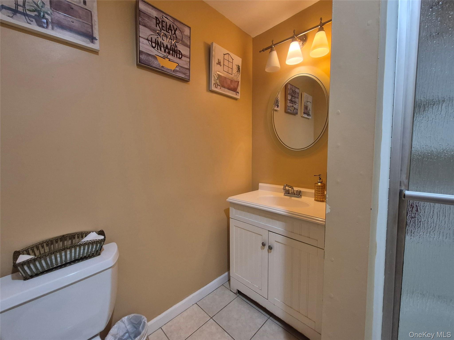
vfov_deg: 89.9
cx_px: 227
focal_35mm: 13
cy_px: 170
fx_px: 170
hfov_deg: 106.2
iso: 250
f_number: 2.2
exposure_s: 1/60.2
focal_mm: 1.74
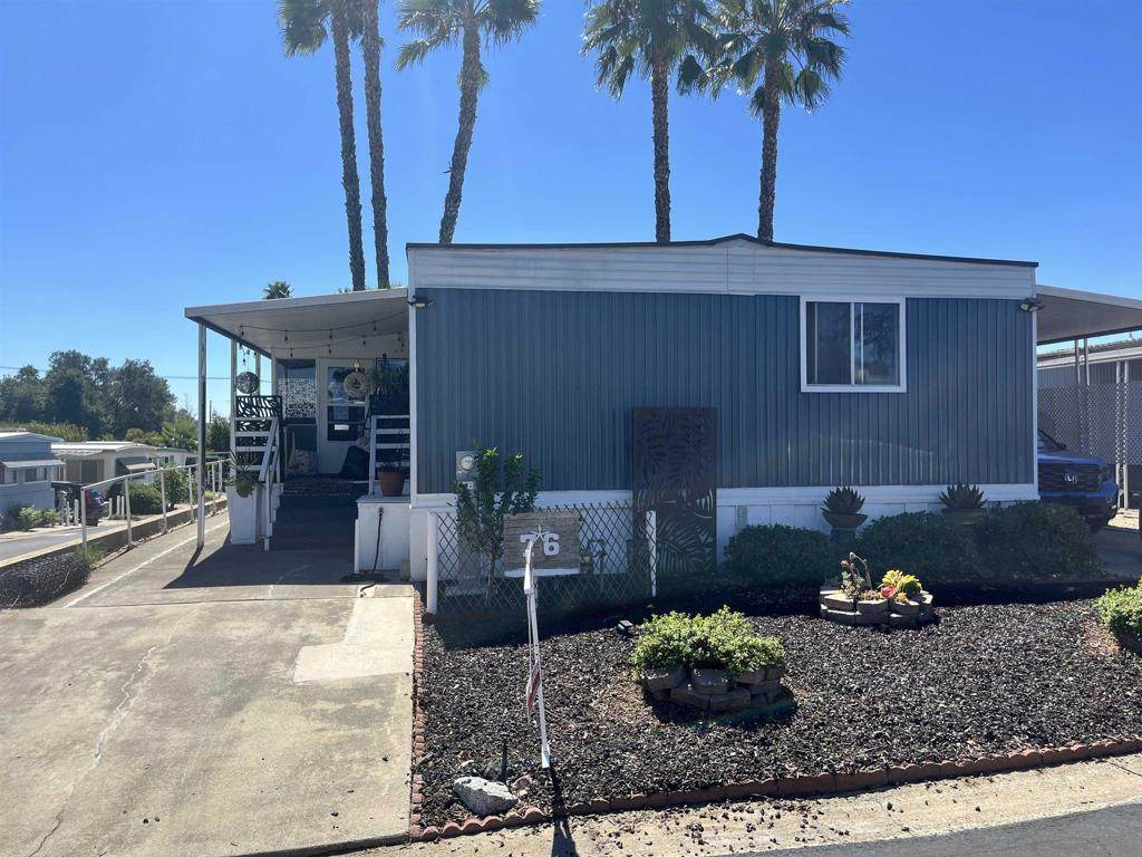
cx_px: 571
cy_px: 428
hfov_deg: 67.3
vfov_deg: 53.1
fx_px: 858
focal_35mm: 26
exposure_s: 1/2899
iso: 50
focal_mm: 5.1
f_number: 1.6
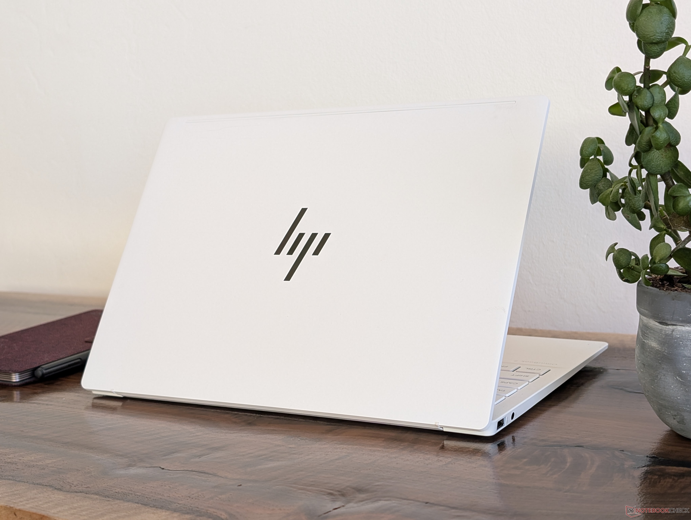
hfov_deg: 38.9
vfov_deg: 29.7
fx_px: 980
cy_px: 260
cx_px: 346
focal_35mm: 49
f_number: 1.68
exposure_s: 1/37.6
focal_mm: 6.9
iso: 44
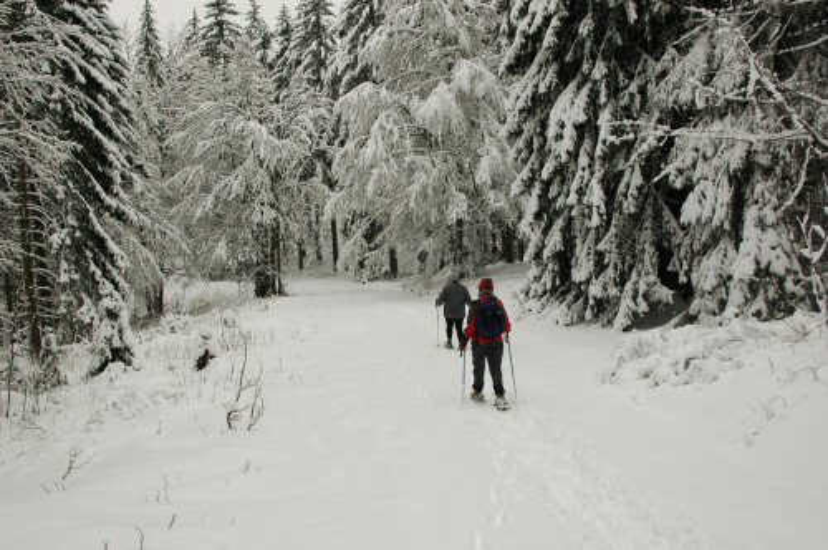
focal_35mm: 42
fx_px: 965
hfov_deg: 46.5
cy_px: 275
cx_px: 414
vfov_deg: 31.8
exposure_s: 1/80
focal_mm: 28
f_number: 5
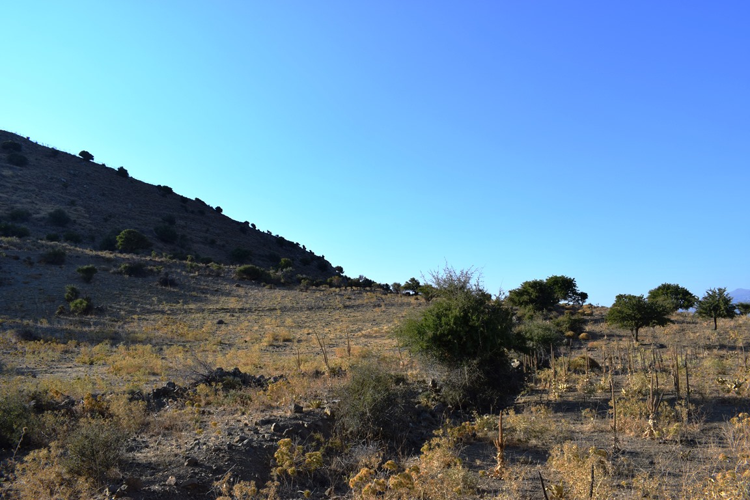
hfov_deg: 67.4
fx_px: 562
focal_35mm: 27
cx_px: 375
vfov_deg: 47.9
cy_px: 250
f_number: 9
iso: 200
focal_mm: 18
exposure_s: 1/320
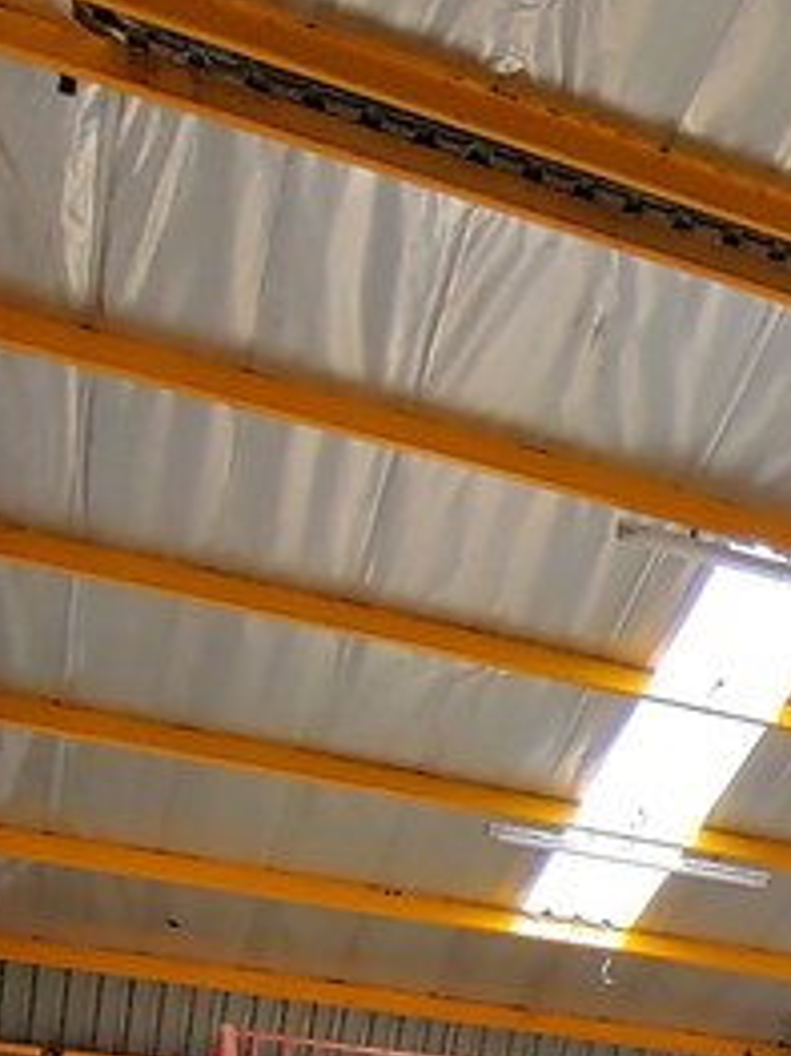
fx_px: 2226
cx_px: 1927
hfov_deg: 13.8
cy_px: 1369
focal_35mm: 73
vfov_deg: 23.6
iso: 50
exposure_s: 1/60
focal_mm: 2.18
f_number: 1.9
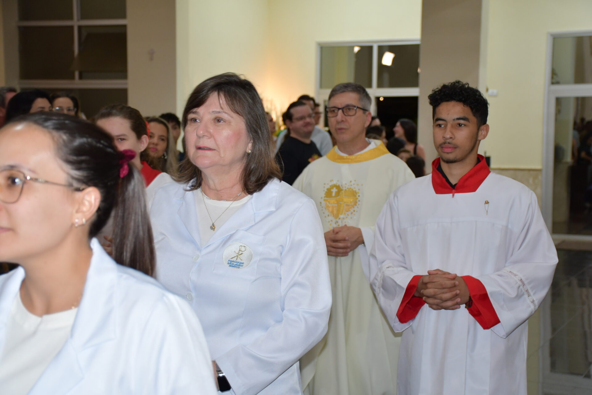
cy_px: 198
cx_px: 296
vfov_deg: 21.6
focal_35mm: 63
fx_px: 1036
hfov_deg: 31.9
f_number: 4.5
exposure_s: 1/60
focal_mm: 42
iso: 900
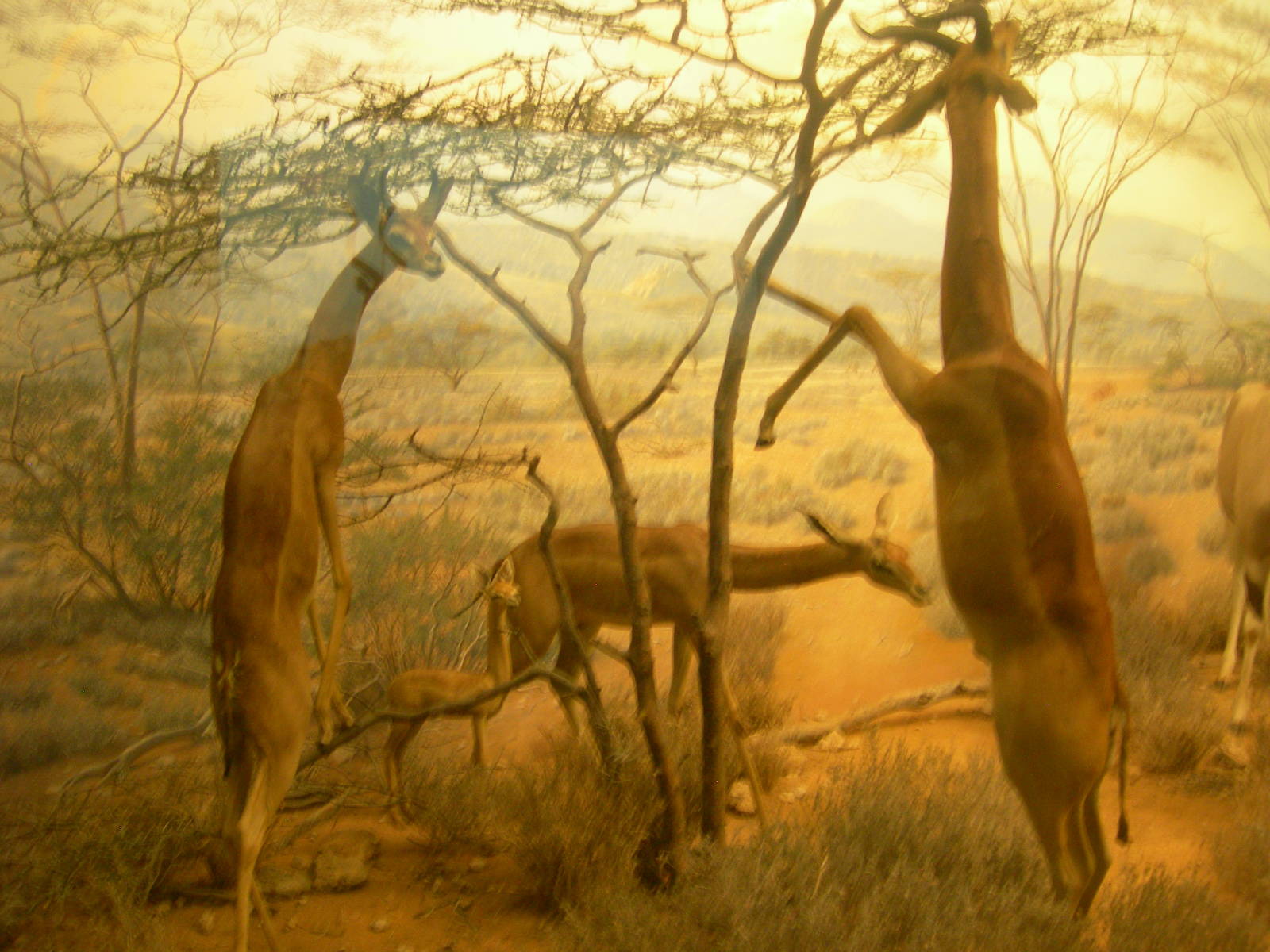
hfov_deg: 49.0
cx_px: 635
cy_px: 476
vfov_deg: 37.7
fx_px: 1394
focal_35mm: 38
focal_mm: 7.8
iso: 200
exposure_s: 1/3.5
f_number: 2.8
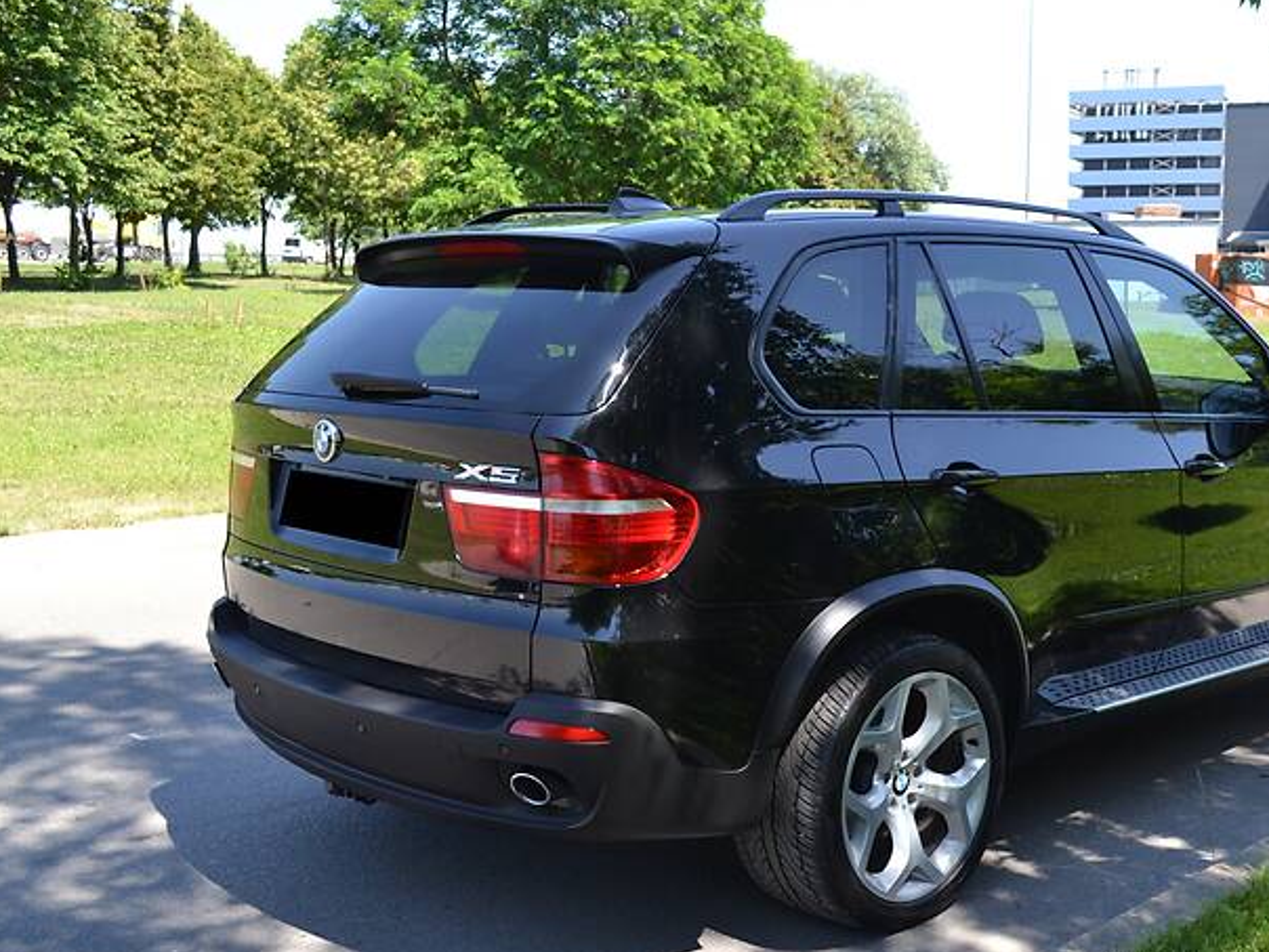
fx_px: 1540
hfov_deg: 44.2
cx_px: 832
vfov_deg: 34.3
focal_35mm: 42
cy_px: 484
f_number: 5.6
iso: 110
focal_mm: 22
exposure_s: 1/125
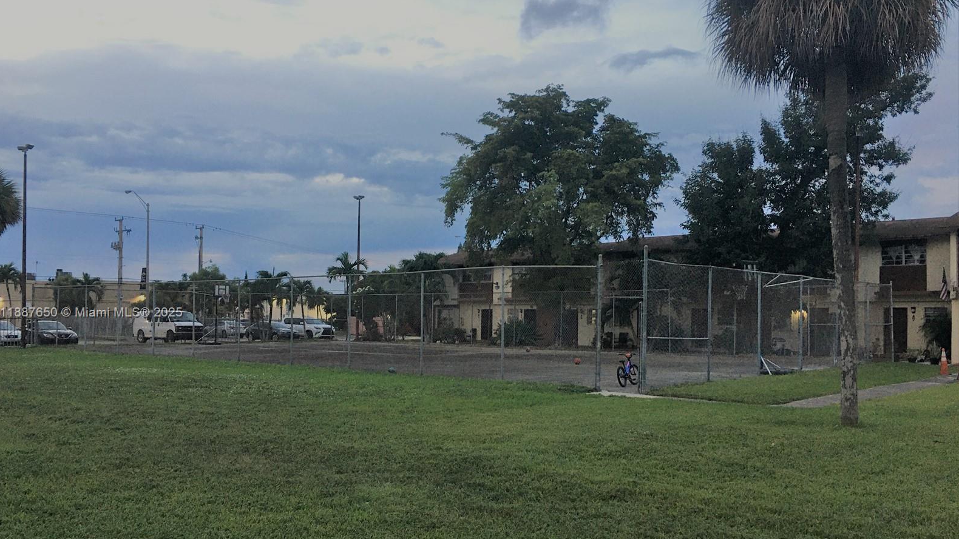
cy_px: 313
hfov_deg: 61.0
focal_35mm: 32
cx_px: 474
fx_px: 814
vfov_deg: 36.6
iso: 40
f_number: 2.2
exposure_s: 1/30
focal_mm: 4.15
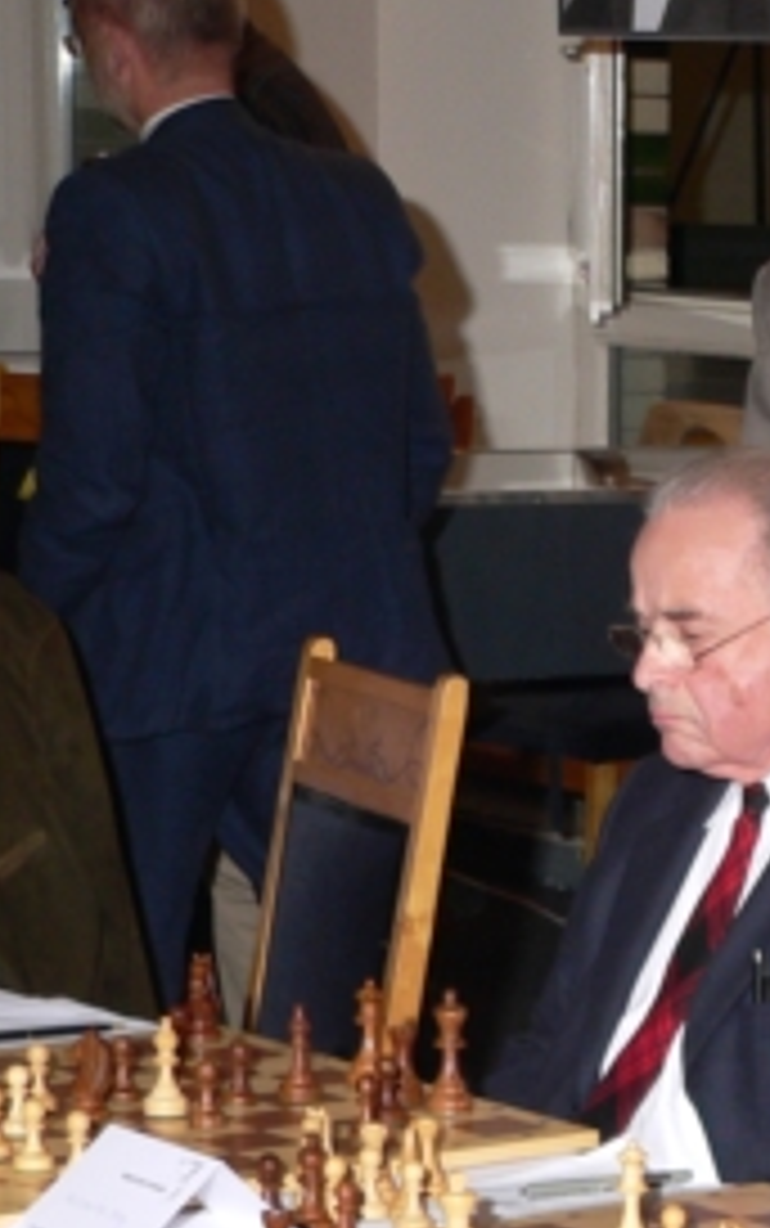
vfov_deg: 13.9
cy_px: 1003
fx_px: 4995
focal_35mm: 149
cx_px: 1310
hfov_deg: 8.5
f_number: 2.8
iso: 100
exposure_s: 1/60
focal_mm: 9.9
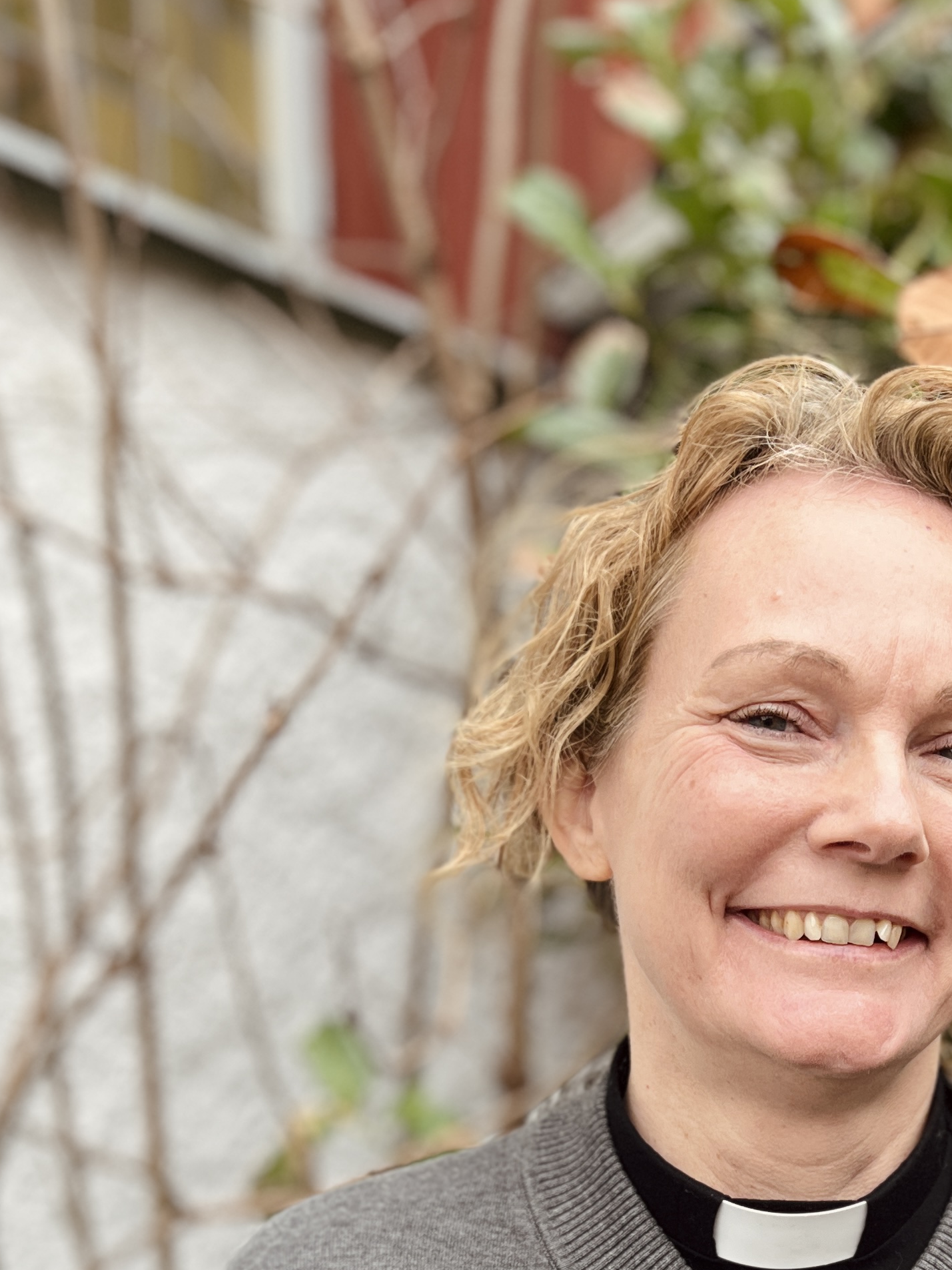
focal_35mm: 55
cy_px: 1117
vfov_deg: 33.3
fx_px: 2017
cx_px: 778
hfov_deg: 26.0
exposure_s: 1/185
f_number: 1.6
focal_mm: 5.1
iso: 40
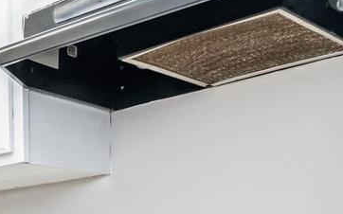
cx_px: -126
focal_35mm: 73
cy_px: 282
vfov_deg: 16.8
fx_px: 682
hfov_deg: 24.0
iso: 1000
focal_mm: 12
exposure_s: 1/30
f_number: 9
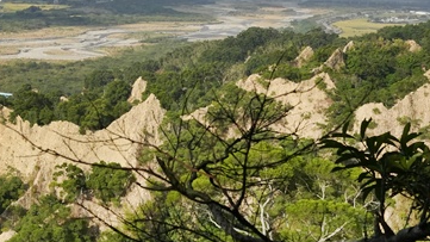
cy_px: 4
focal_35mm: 101
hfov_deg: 19.6
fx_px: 1155
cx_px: -112
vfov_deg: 11.8
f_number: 11
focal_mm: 34.1
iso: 2500
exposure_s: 1/4000
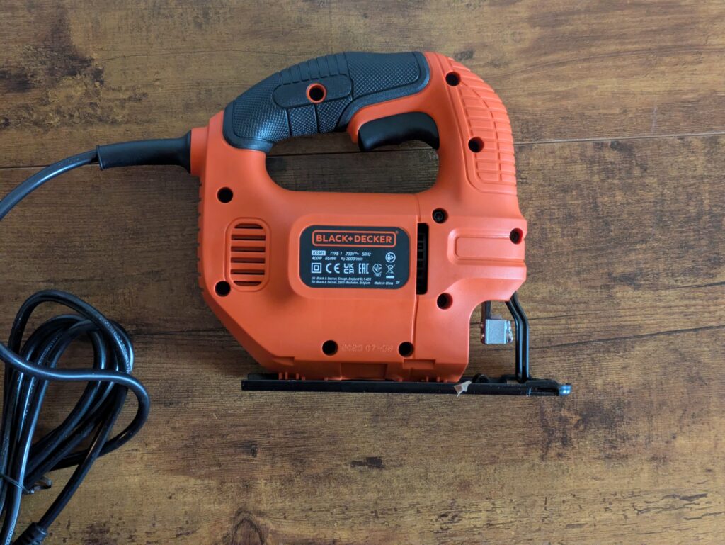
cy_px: 272
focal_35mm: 51
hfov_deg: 37.5
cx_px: 362
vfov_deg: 28.6
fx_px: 1069
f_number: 1.89
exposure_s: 1/25
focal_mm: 5.43
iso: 473
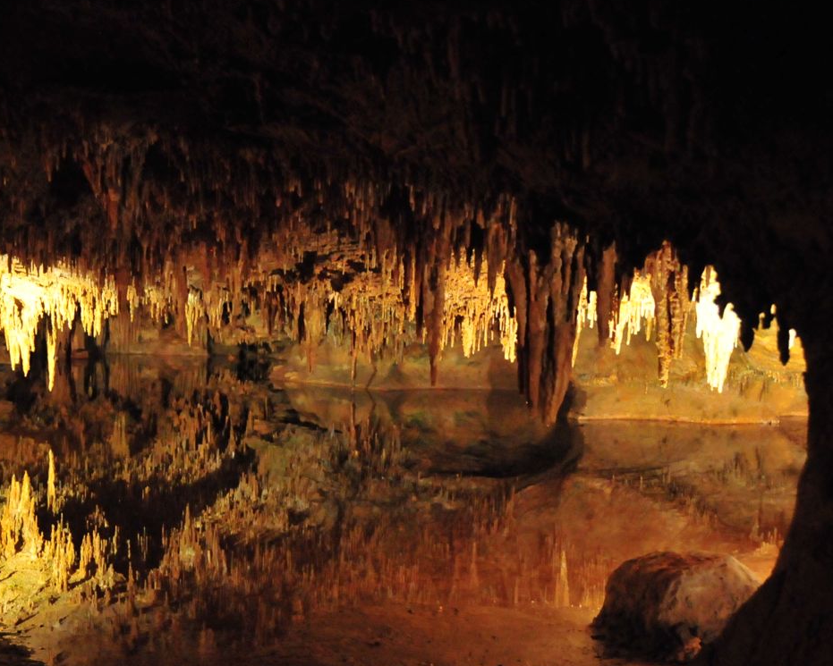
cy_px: 462
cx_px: 189
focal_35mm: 58
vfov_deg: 26.0
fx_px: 1430
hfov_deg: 31.8
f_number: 3.8
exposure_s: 1/15
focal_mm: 24
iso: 3200
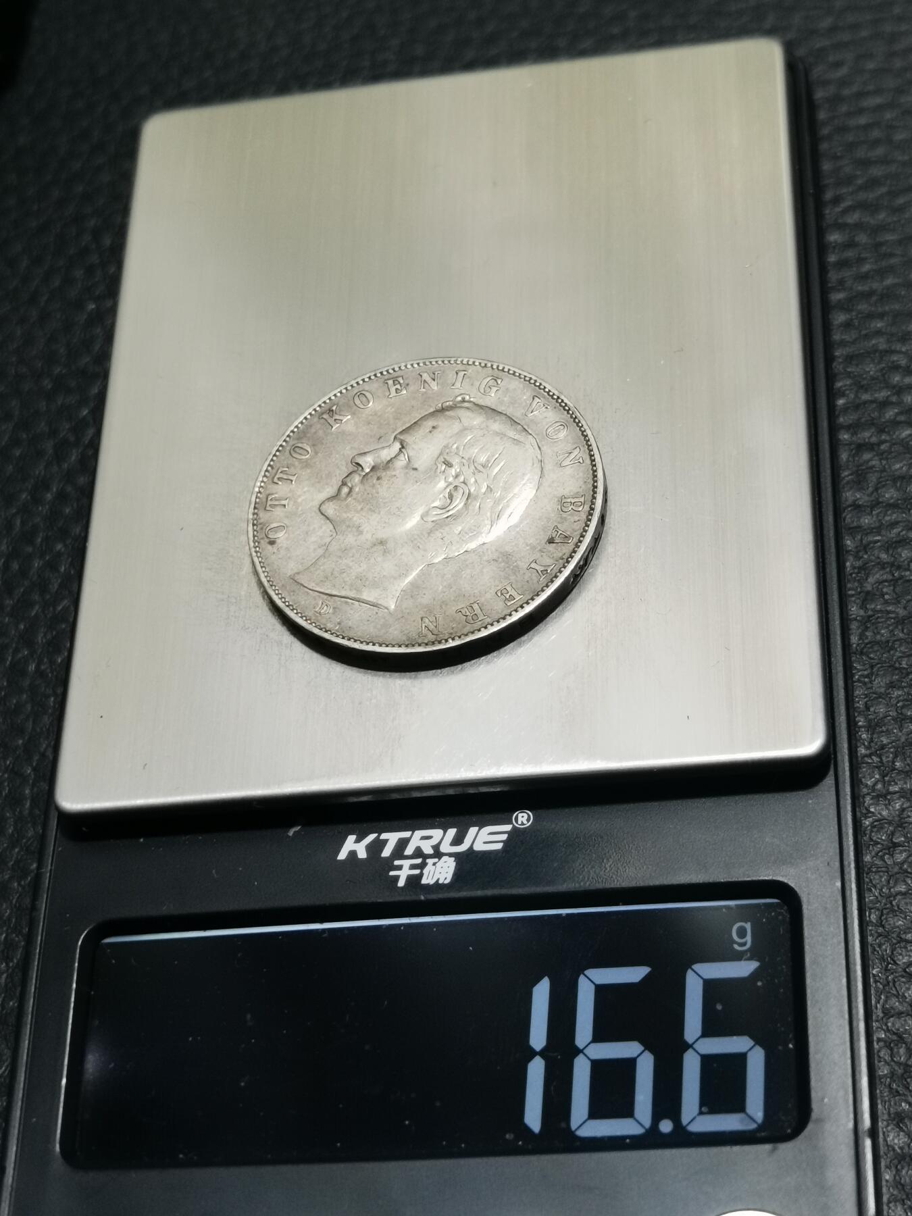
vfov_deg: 29.8
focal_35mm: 65
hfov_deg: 22.6
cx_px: 456
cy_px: 608
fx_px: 2283
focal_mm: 6.67
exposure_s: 1/100
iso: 125
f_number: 1.9
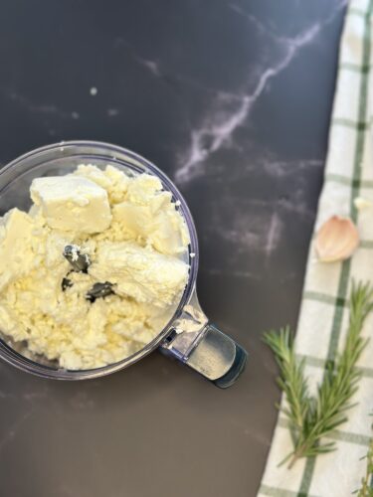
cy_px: 248
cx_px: 186
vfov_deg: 39.7
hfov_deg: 30.3
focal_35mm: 48
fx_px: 690
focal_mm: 6.86
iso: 80
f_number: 1.78
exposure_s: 1/121
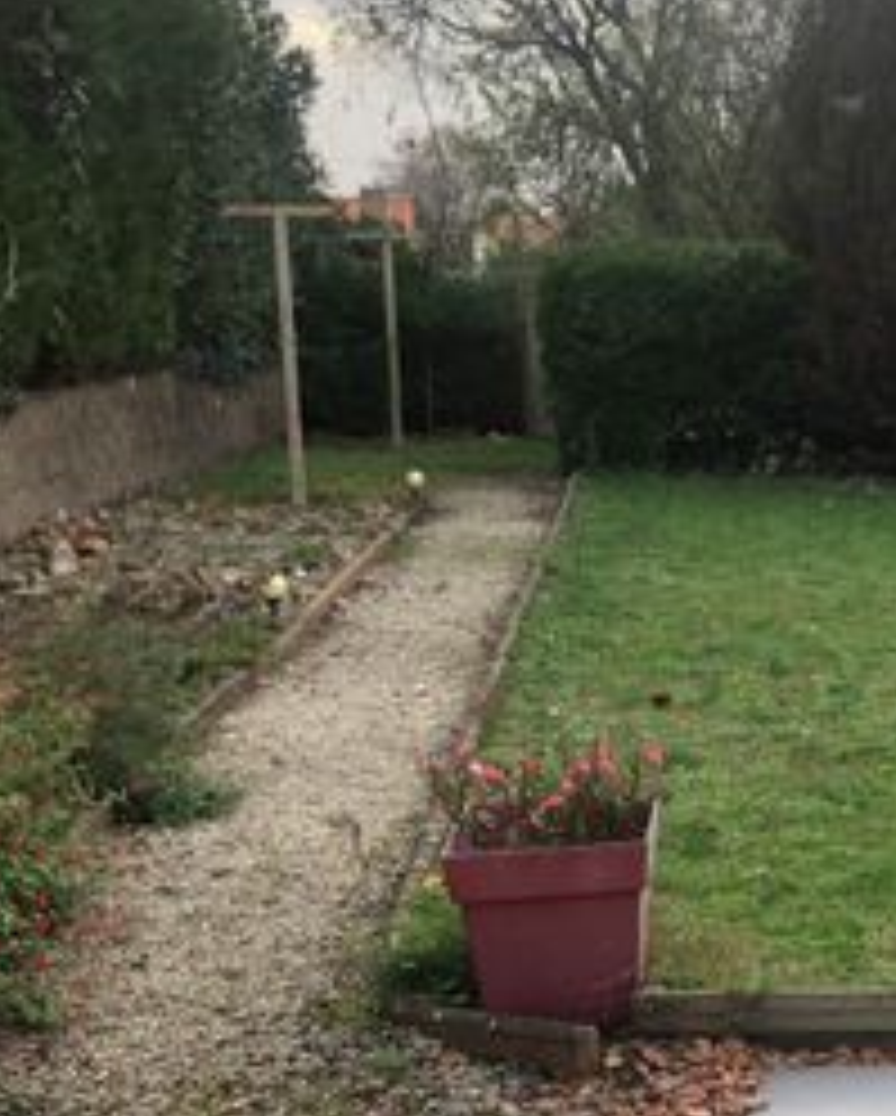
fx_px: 2184
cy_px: 693
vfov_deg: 28.6
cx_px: 1189
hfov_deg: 20.9
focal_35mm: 66
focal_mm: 4
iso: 20
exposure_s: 1/355
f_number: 1.8
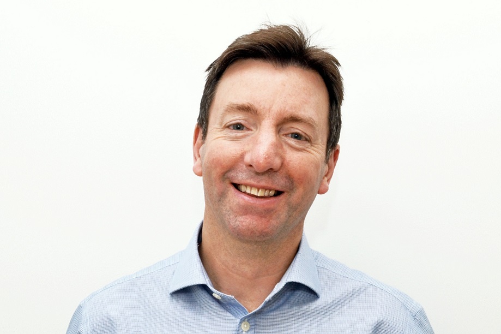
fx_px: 459
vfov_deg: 39.9
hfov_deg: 57.2
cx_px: 250
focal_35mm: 33
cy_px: 167
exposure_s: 1/125
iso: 400
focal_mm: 22
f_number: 16
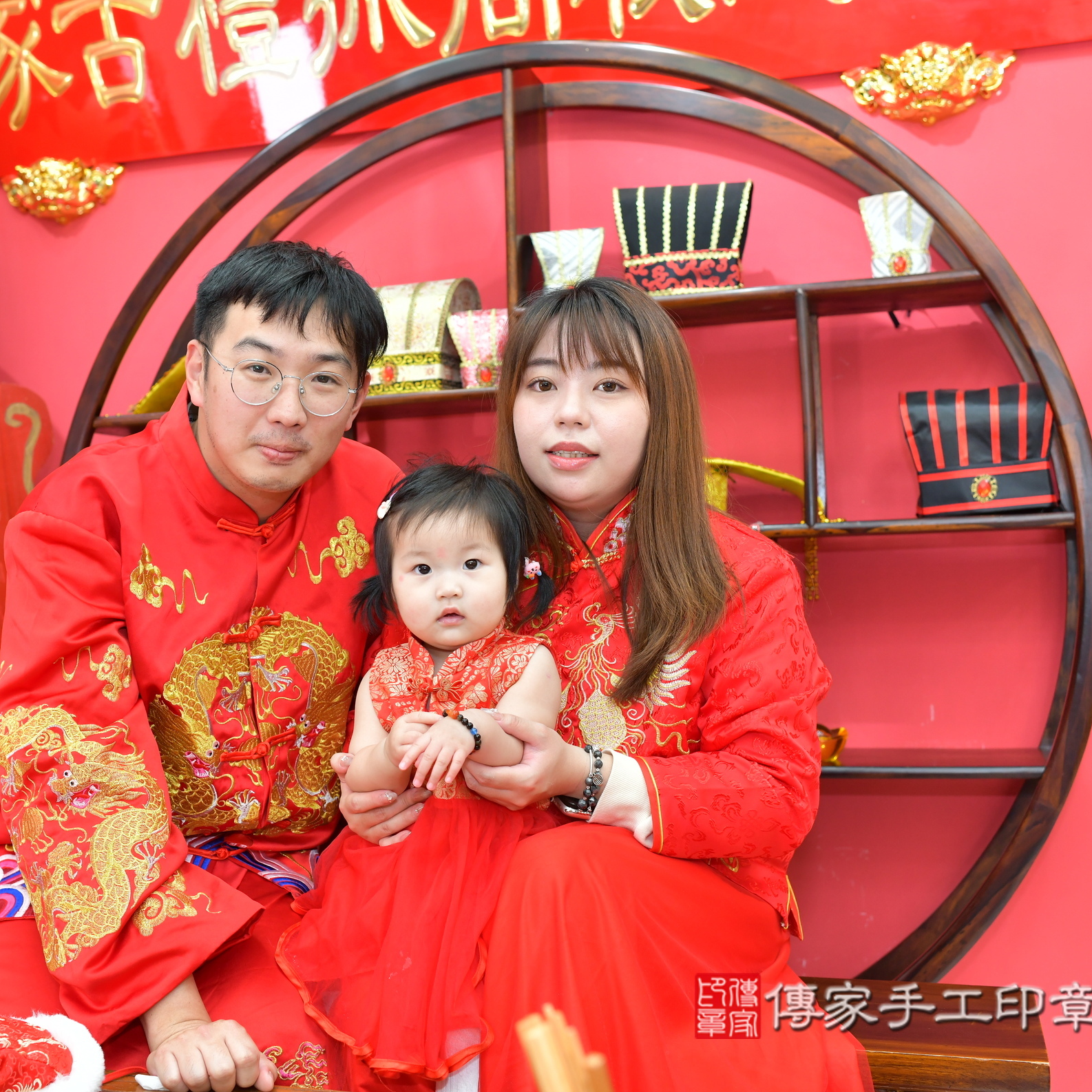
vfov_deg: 37.6
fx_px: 1606
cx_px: 357
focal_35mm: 45
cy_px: 546
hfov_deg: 37.1
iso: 800
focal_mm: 35
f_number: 4.5
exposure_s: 1/200
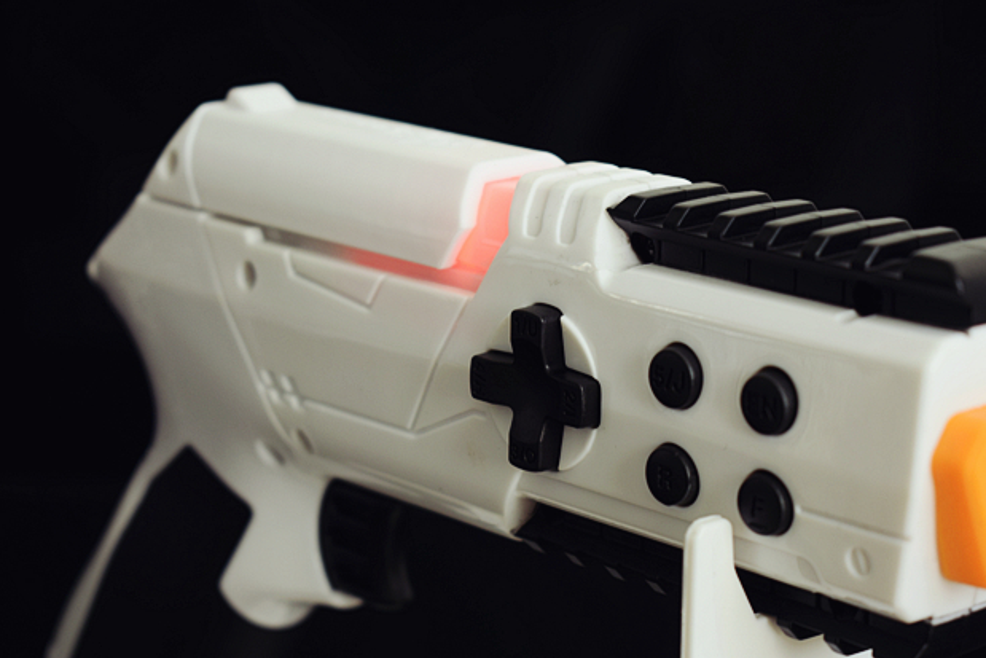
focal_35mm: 93
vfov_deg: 14.7
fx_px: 2548
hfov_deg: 21.9
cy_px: 385
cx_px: 578
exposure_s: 1/15
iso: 100
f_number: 5.3
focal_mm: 48
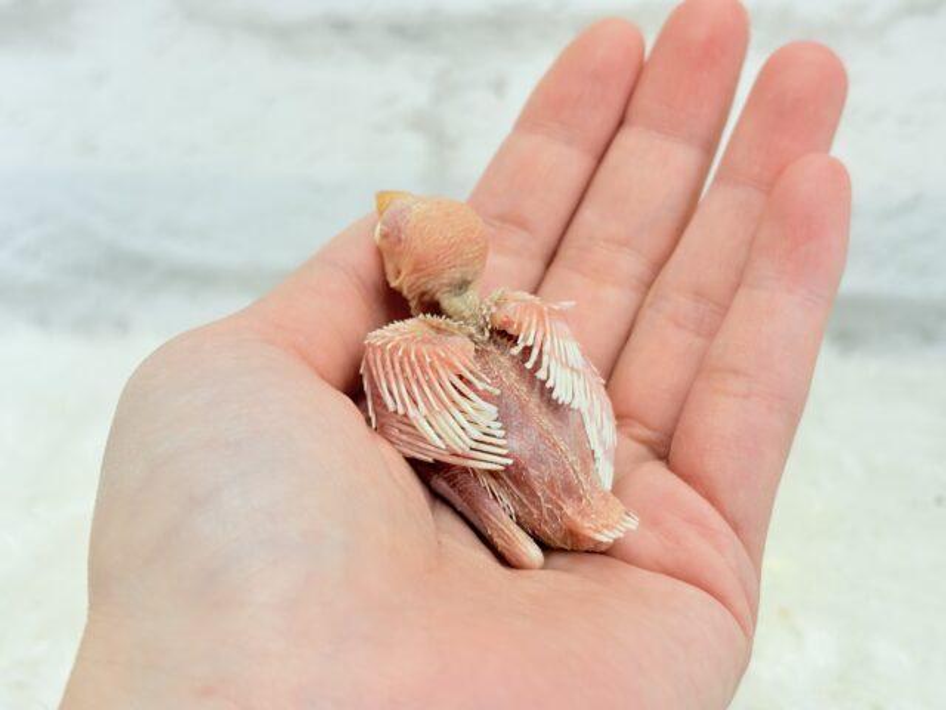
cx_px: 473
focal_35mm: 52
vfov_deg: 28.0
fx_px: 1421
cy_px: 355
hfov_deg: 36.8
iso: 40
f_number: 1.6
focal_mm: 5.96
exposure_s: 1/50
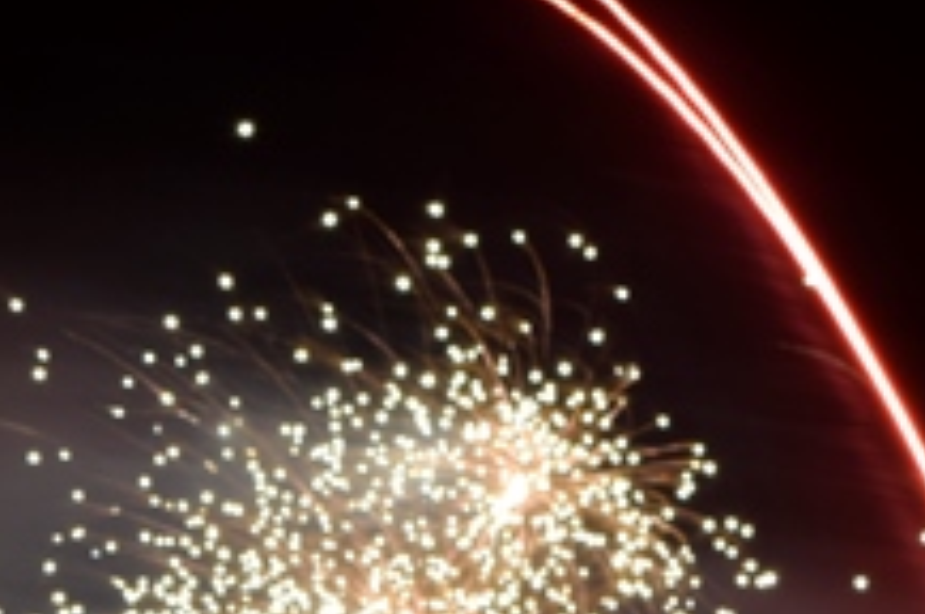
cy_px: 601
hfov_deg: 3.9
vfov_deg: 2.6
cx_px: -90
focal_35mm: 524
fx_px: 13435
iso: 160
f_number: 13
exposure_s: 1.9
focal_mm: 105
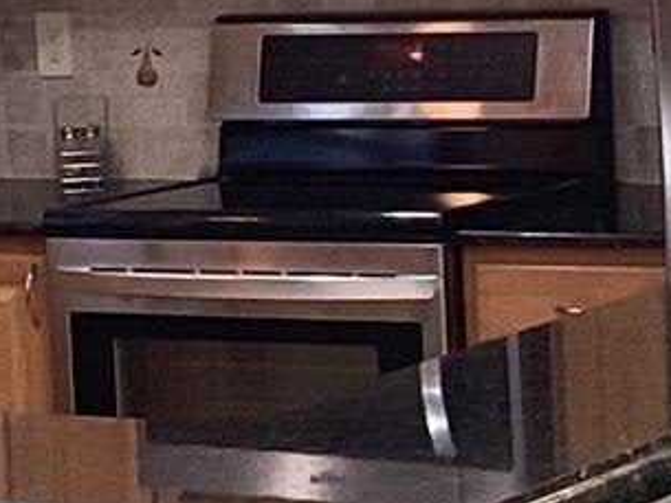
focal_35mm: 208
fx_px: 4033
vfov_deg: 7.1
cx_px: 275
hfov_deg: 9.5
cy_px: 228
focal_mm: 3.3
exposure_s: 1/60
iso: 125
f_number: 2.4
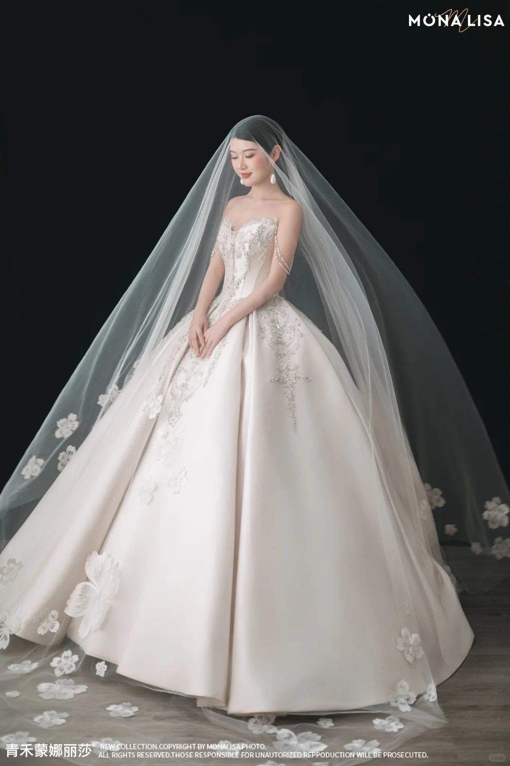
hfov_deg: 27.0
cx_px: 255
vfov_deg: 39.6
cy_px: 383
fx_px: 1064
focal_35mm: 50
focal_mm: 50
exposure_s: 1/80
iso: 100
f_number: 1.8
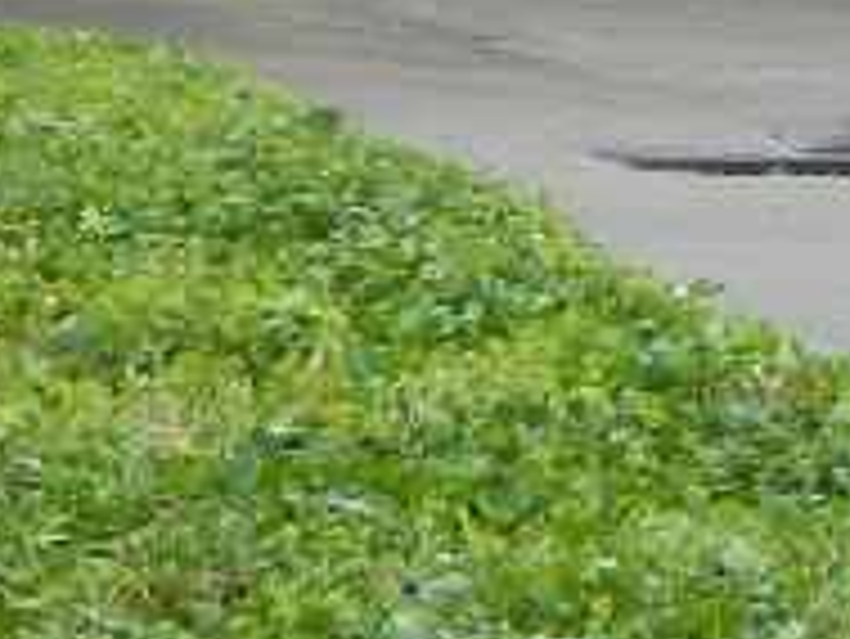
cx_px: 1048
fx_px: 8133
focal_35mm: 331
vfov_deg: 4.4
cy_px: -1017
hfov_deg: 5.9
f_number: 4
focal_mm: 10.9
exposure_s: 1/50
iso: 125
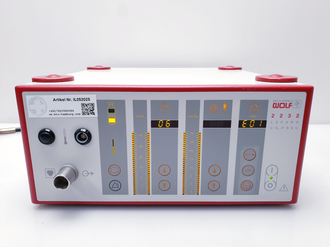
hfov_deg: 67.3
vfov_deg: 53.1
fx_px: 248
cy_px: 124
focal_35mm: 26
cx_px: 165
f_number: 2.4
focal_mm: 4.3
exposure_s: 1/50
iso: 80
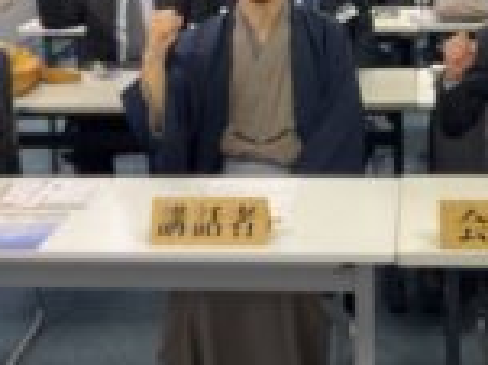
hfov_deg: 26.8
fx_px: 1014
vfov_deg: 19.6
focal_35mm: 72
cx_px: 344
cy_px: -34
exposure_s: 1/50
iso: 50
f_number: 1.8
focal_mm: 3
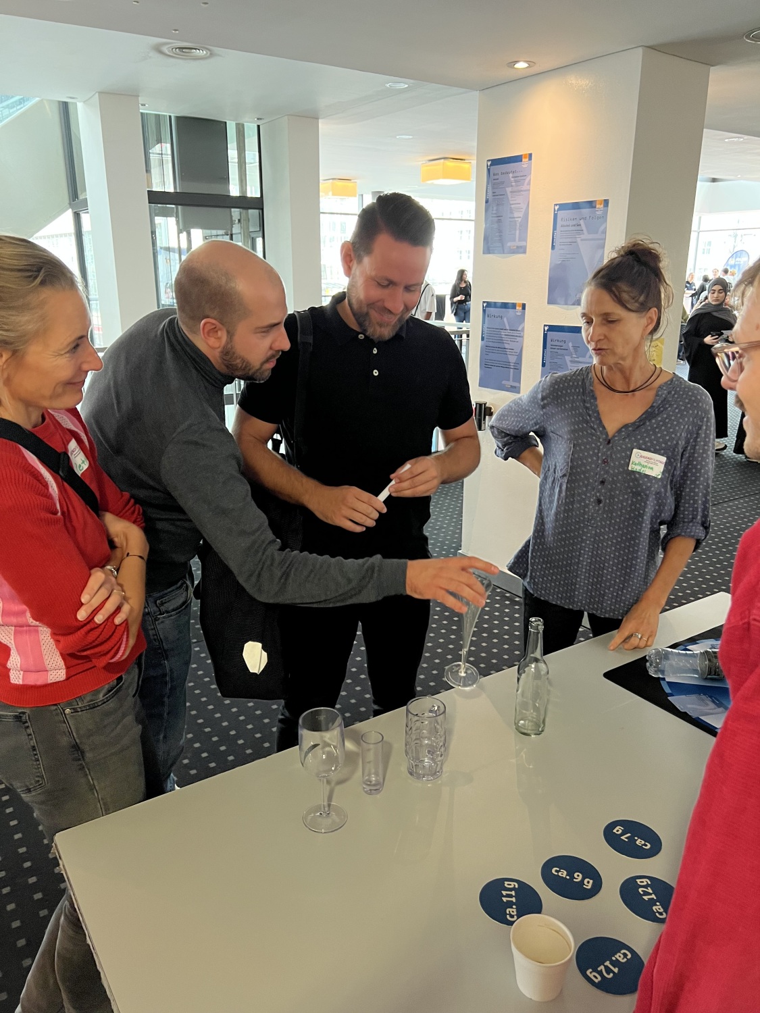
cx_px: 380
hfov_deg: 53.1
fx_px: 761
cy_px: 506
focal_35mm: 26
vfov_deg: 67.3
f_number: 1.5
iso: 64
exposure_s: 1/50
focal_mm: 5.7
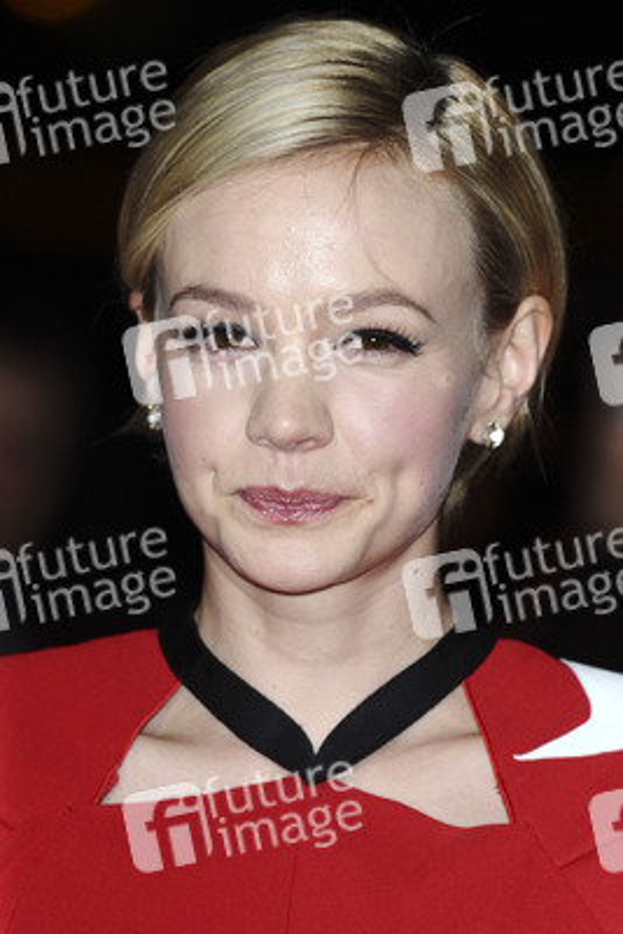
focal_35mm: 278
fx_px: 7197
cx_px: 312
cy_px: 467
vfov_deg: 7.4
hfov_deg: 5.0
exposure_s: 1/250
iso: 640
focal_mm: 185
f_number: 4.5
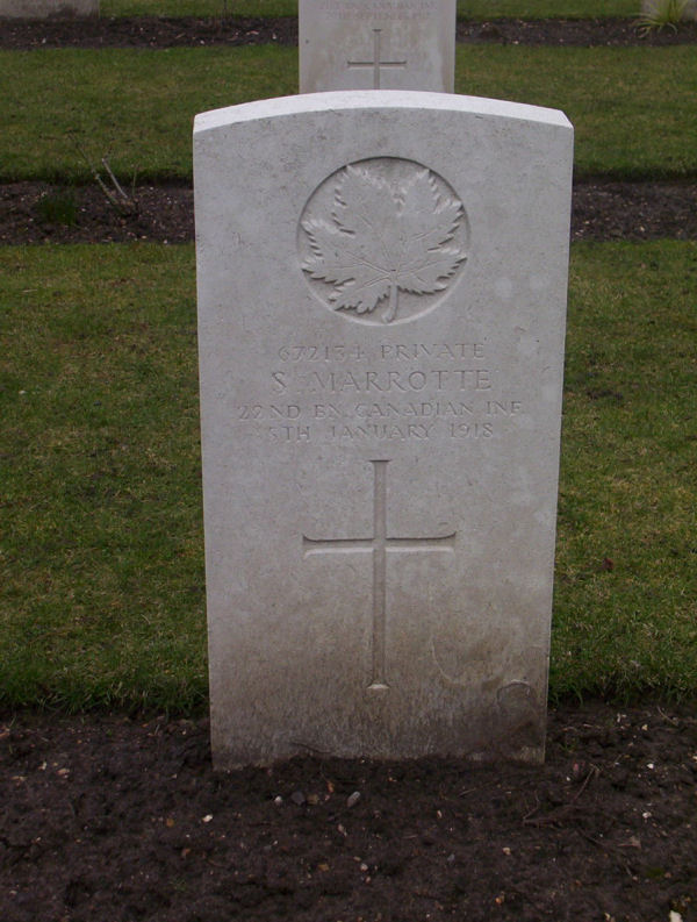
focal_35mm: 81
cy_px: 461
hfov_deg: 18.3
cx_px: 348
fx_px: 2162
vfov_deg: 24.0
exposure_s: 1/361
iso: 100
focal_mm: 10.76
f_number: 3.62
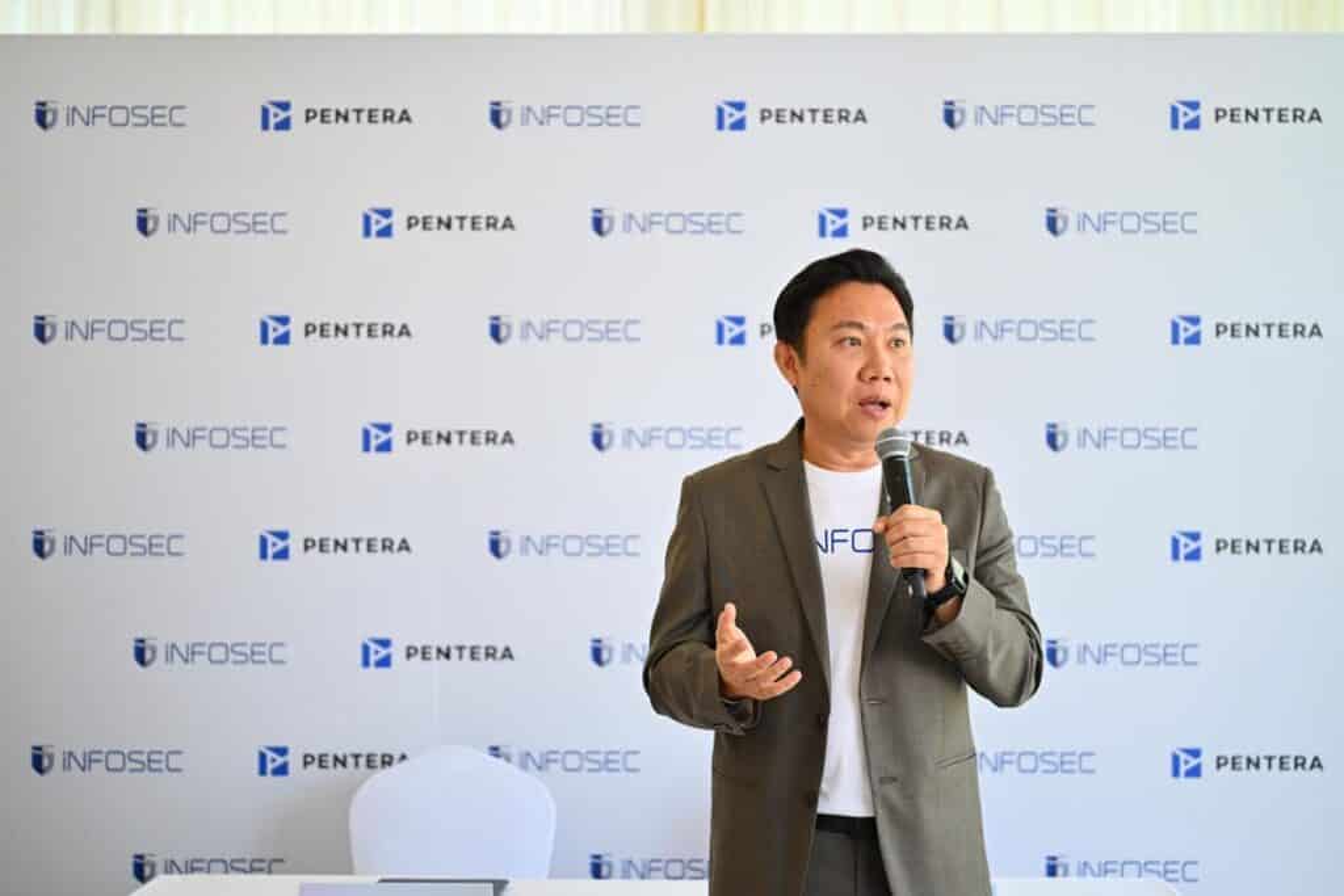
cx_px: 672
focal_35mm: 70
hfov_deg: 28.8
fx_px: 2614
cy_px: 448
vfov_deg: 19.5
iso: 200
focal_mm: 70
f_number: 2.8
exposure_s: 1/160
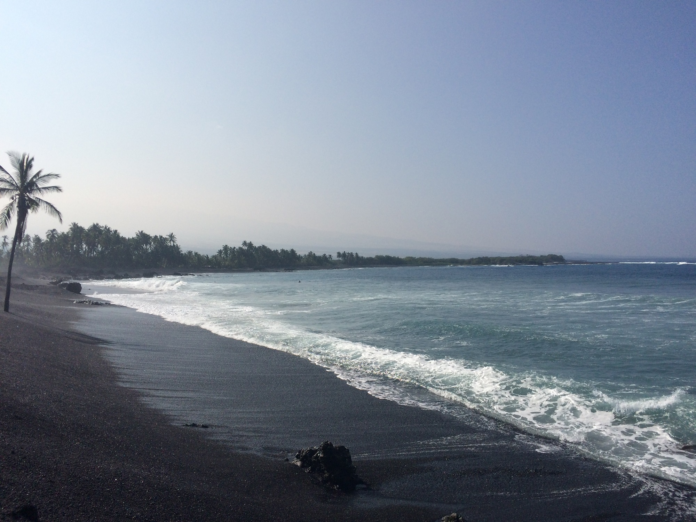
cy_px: 261
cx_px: 348
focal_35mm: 29
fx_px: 583
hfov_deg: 61.7
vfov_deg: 48.2
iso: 32
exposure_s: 1/6849
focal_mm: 4.15
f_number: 2.2
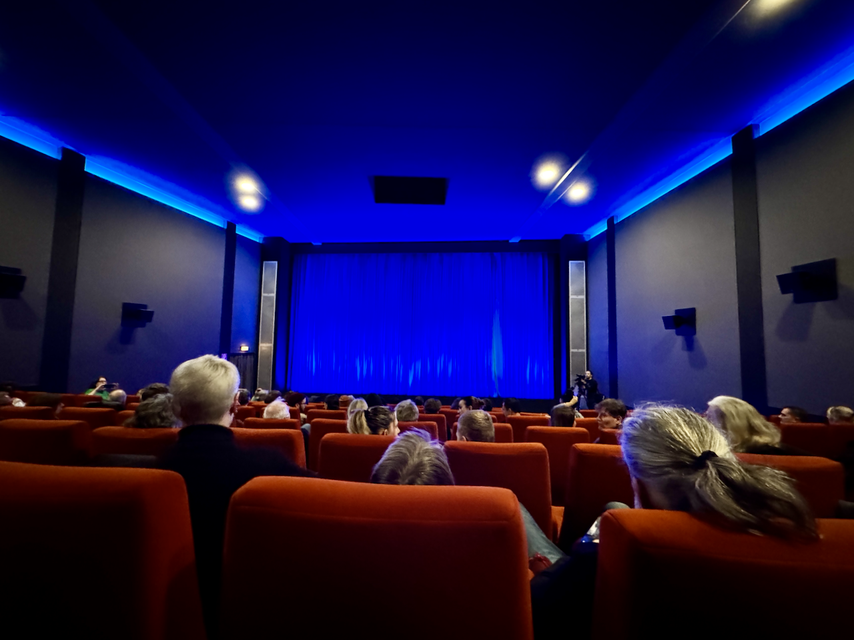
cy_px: 320
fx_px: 345
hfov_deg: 102.1
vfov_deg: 85.7
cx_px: 427
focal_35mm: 14
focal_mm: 2.22
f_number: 2.2
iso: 1250
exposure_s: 1/41
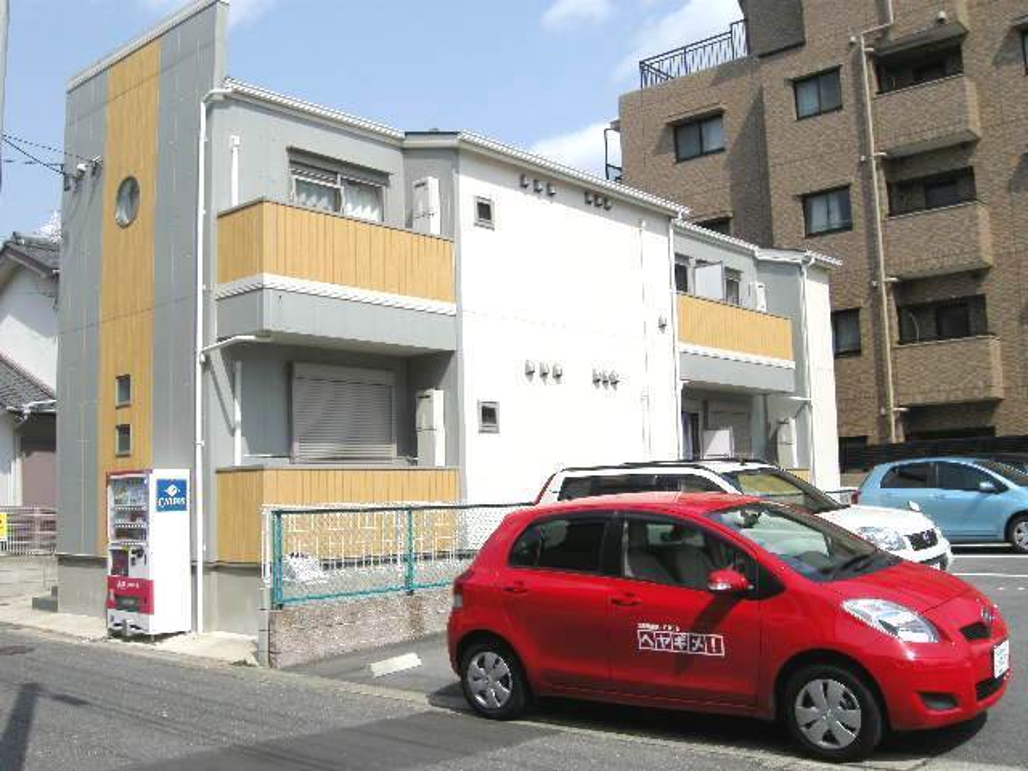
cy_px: 386
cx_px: 514
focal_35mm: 35
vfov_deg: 40.7
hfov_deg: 52.6
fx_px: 1039
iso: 64
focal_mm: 7.5
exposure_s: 1/320
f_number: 6.1
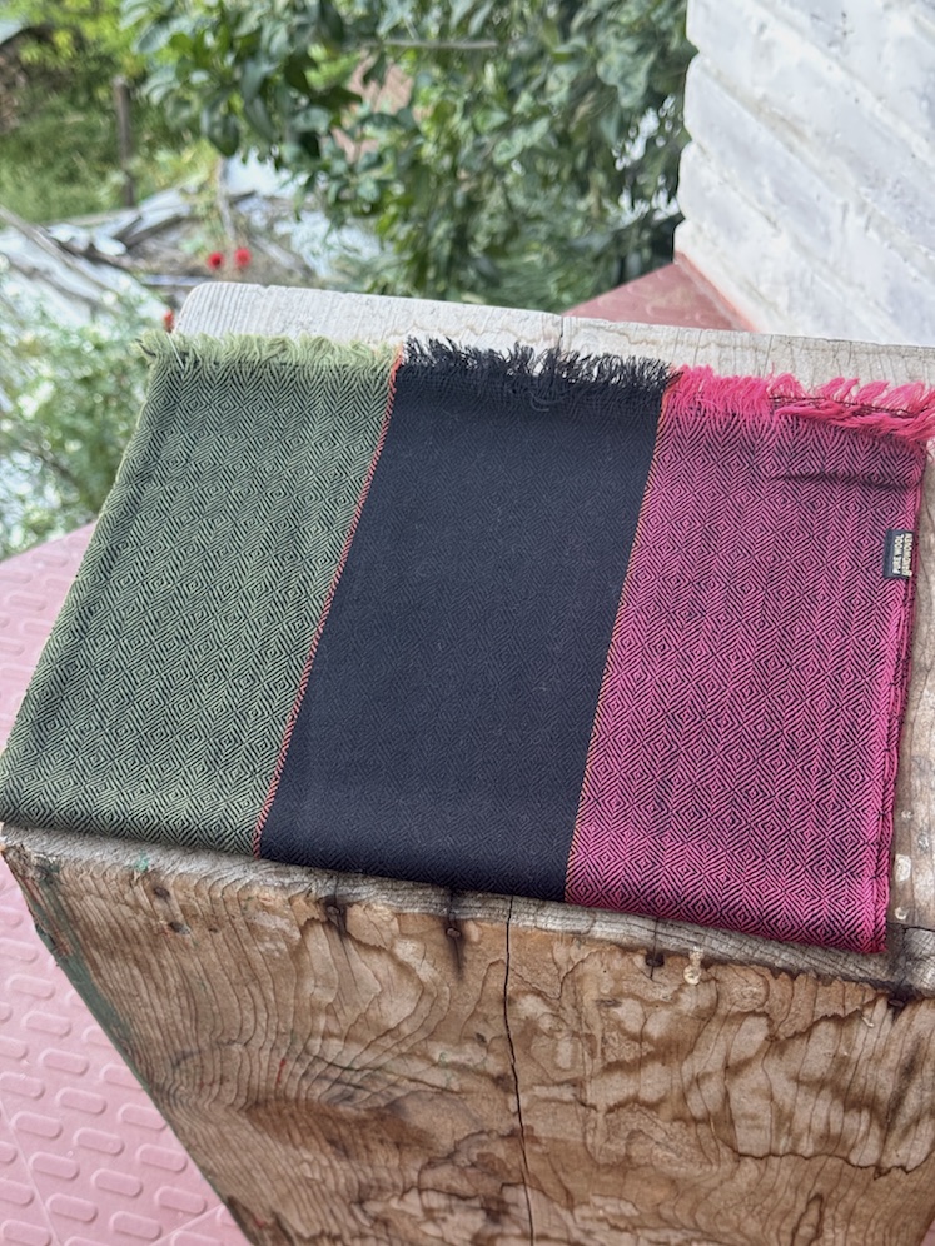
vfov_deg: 39.7
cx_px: 468
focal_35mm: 48
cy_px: 623
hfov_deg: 30.3
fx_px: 1729
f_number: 1.78
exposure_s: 1/121
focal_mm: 6.76
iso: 80
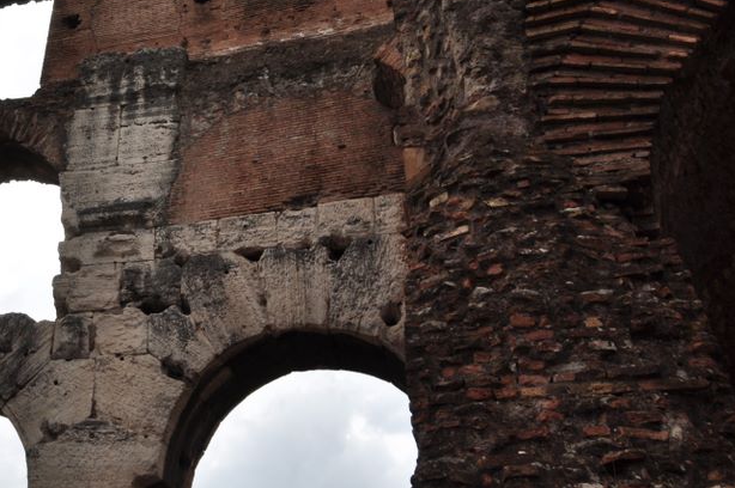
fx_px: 918
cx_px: 133
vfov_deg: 29.0
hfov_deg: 41.5
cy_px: 83
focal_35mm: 45
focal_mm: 18
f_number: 11
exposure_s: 1/400
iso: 200
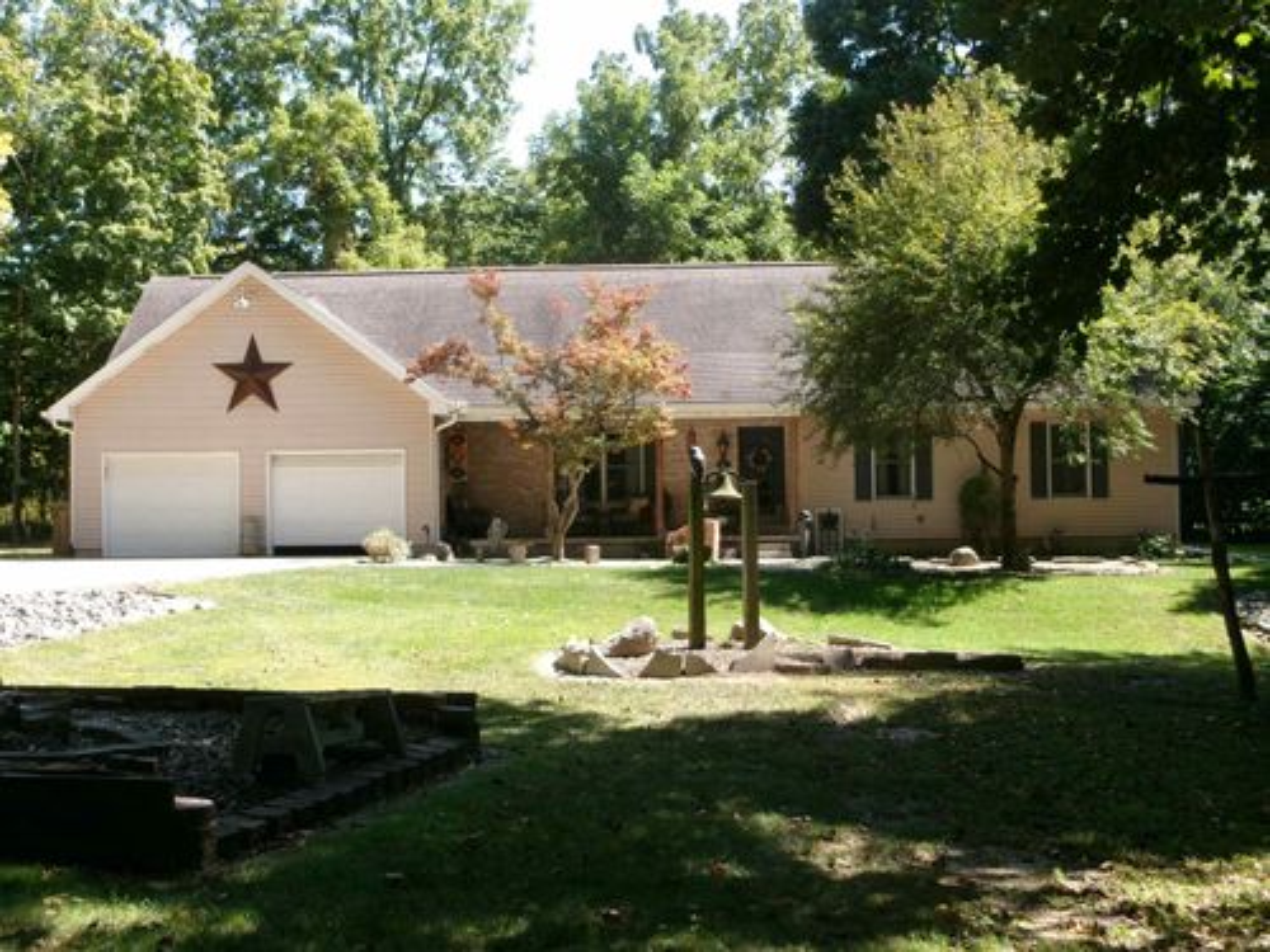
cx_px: 635
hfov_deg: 36.2
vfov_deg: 27.5
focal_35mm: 53
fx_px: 1944
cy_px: 476
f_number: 4.9
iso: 100
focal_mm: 9.5
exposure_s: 1/150
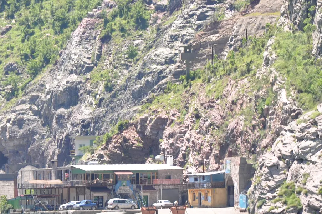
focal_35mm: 335
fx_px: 2992
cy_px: 145
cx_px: 128
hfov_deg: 6.2
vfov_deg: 4.1
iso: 200
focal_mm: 105
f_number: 8
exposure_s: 1/200
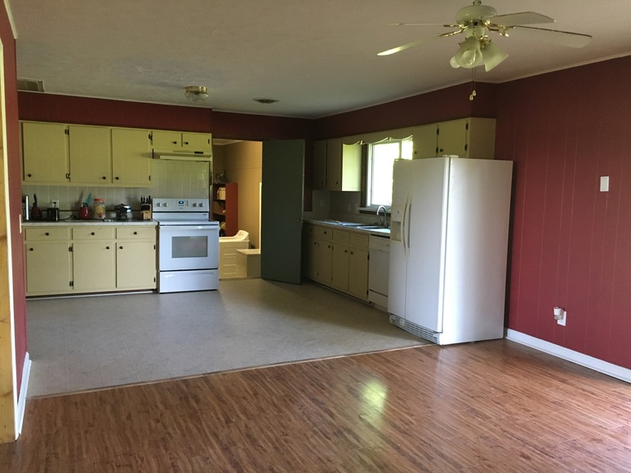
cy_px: 236
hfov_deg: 61.7
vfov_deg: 48.2
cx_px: 316
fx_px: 529
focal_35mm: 29
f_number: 2.2
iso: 200
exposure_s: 1/30
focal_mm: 4.15
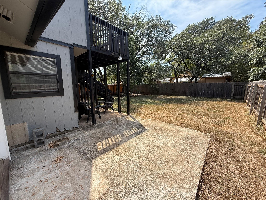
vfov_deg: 85.7
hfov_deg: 102.1
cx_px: 133
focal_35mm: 14
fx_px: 108
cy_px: 100
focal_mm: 2.22
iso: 50
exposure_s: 1/651
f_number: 2.2
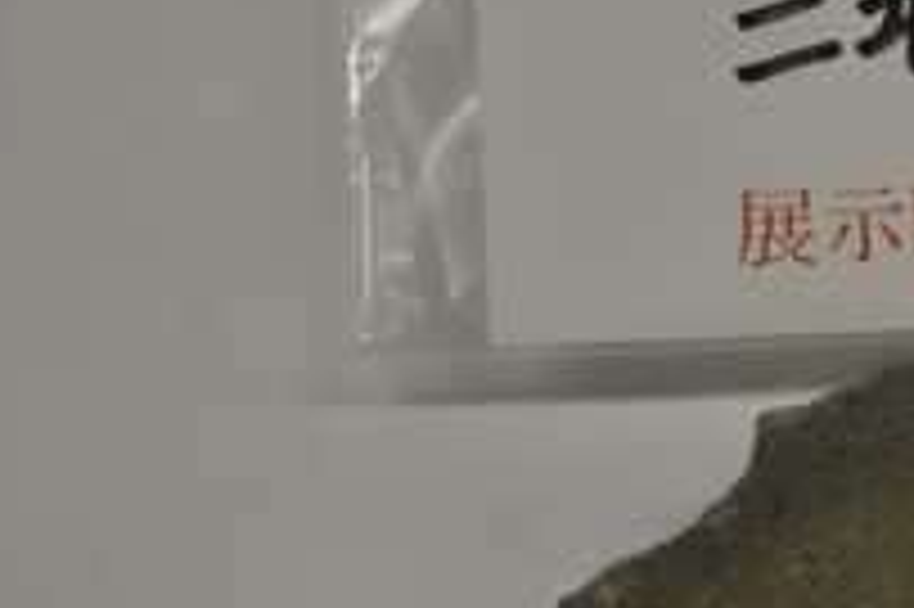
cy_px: 396
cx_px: 964
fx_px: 8882
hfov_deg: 5.9
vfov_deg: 3.9
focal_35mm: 350
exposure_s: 1/160
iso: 800
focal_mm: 105
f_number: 5.6
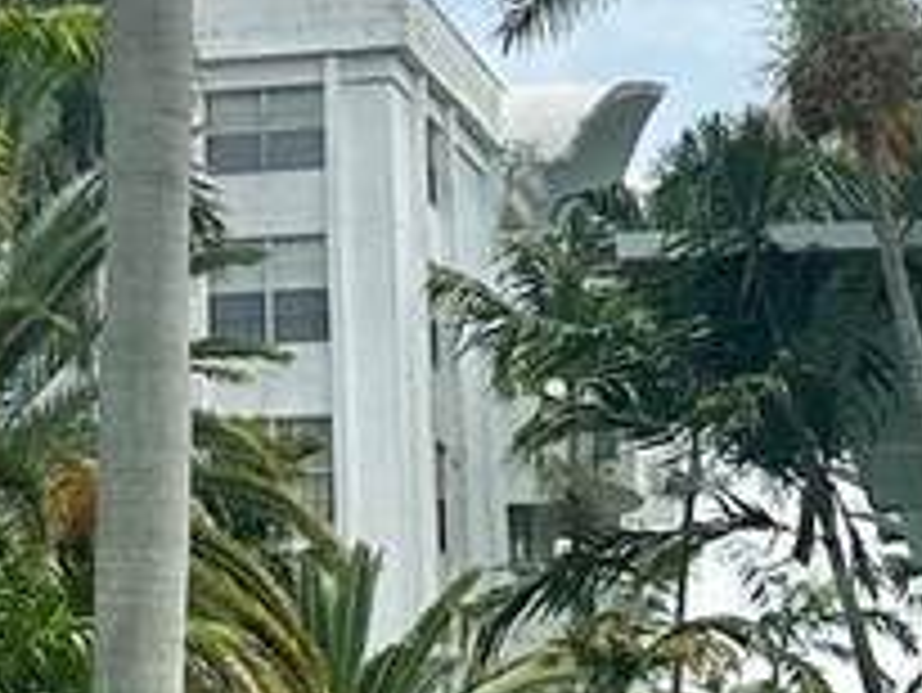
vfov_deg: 9.8
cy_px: -112
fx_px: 3998
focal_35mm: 150
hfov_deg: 13.0
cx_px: -27
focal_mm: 6.86
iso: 80
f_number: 1.78
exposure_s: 1/4762
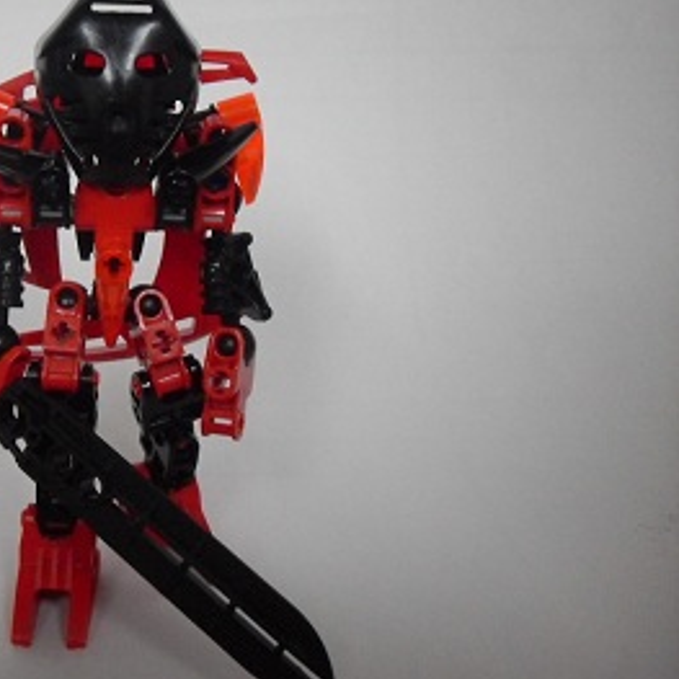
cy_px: 310
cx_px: 155
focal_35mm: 51
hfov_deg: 32.6
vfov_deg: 33.4
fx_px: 1132
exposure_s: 1/20
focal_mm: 6.3
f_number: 2.8
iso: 400
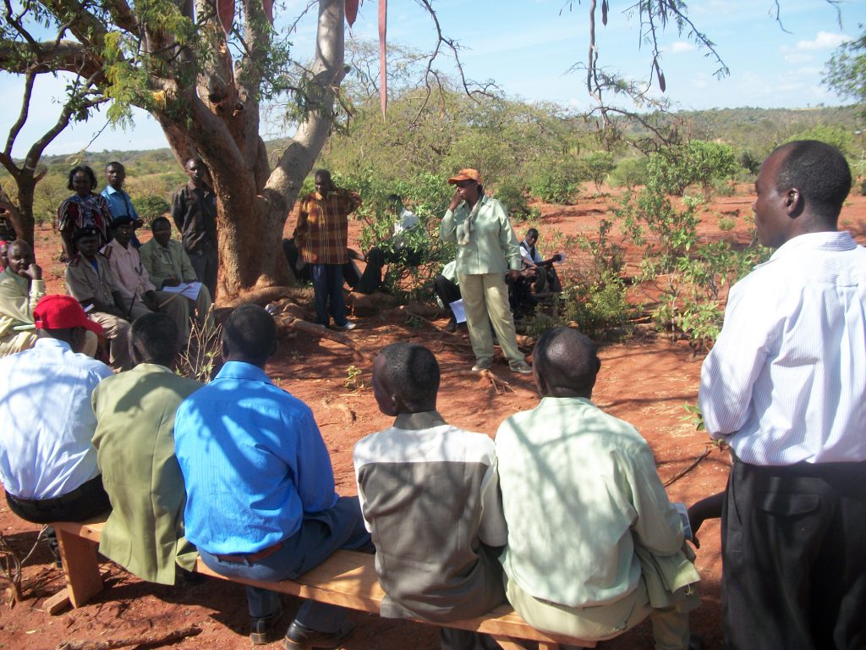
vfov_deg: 44.2
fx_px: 801
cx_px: 433
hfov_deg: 56.8
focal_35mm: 32
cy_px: 325
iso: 80
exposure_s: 1/100
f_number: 8.8
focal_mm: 5.7
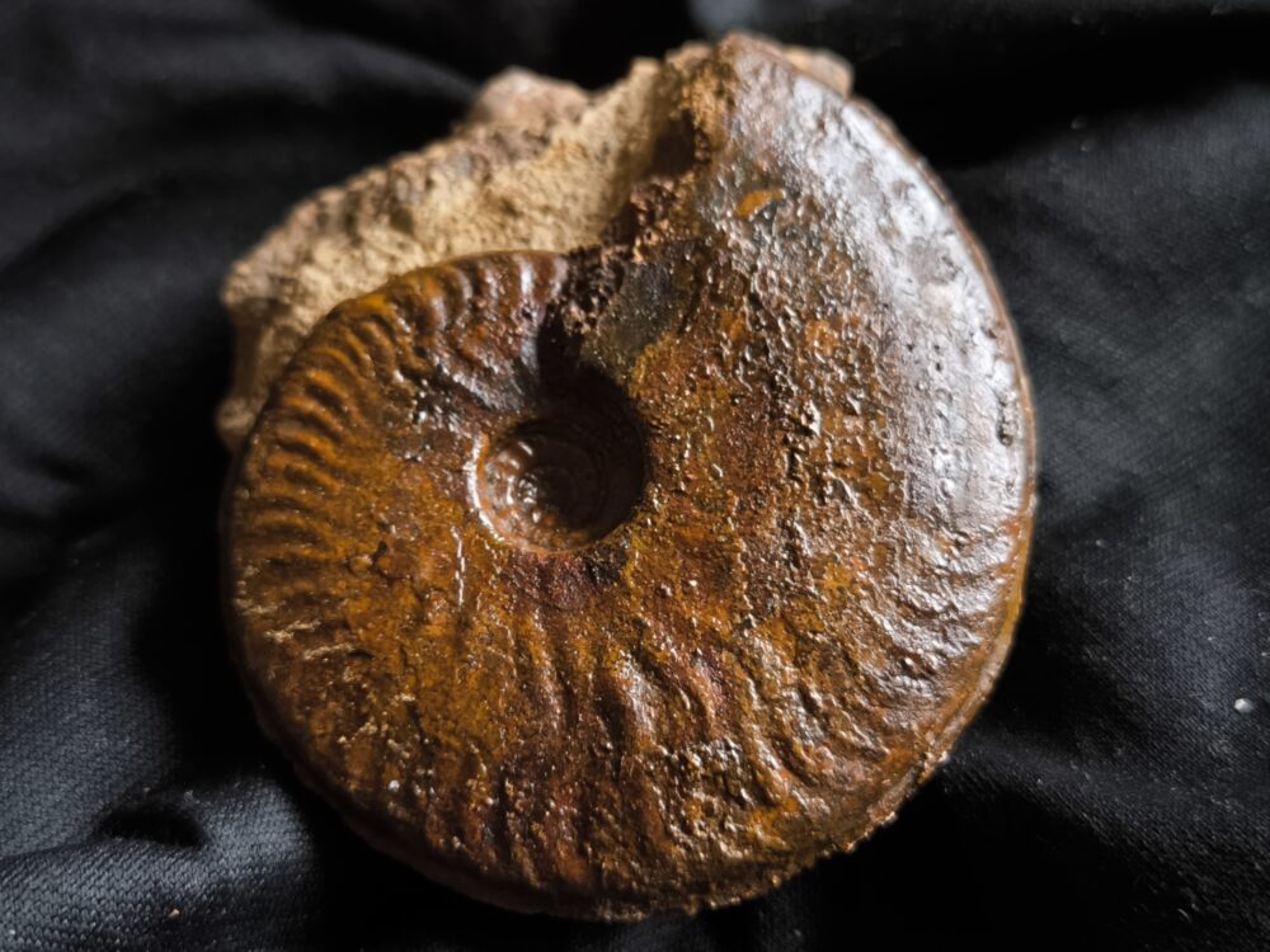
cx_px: 635
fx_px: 1834
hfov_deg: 38.2
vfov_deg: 29.1
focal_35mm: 50
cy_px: 476
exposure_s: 1/25
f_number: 1.9
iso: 500
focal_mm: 6.92
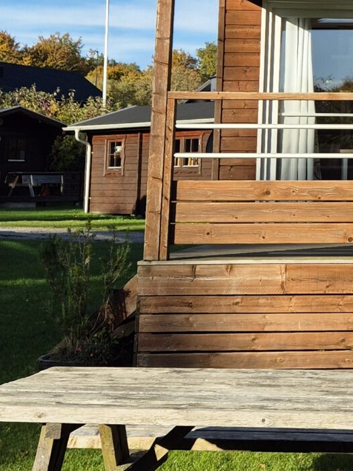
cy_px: 67
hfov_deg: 16.3
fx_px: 1142
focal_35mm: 84
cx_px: 499
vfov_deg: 22.8
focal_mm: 5.4
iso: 25
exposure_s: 1/1316
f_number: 1.8
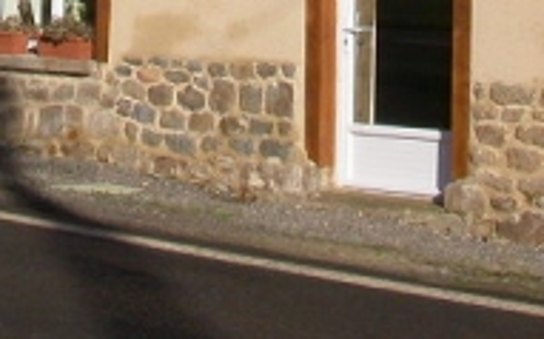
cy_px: -362
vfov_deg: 8.6
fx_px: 2133
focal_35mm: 144
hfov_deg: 14.5
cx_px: 148
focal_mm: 7.85
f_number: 7.5
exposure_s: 1/529
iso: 100
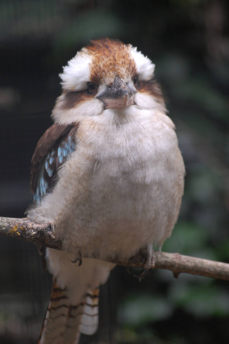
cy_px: 172
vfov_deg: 14.4
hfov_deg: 9.6
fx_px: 1362
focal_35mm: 142
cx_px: 114
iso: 640
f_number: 4.5
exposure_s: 1/125
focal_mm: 95
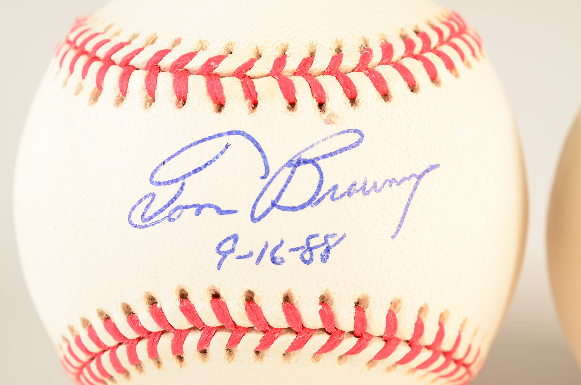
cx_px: 290
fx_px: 1329
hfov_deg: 24.7
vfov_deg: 16.5
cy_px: 192
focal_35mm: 82
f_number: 13
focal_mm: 55
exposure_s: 1/160
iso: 200
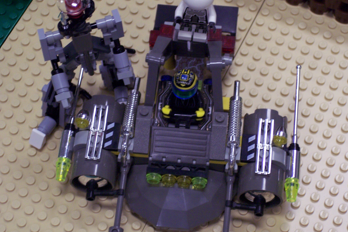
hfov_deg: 16.8
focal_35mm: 122
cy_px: 104
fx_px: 1179
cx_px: 174
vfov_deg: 11.2
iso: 200
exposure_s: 1/8
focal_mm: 24
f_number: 4.8
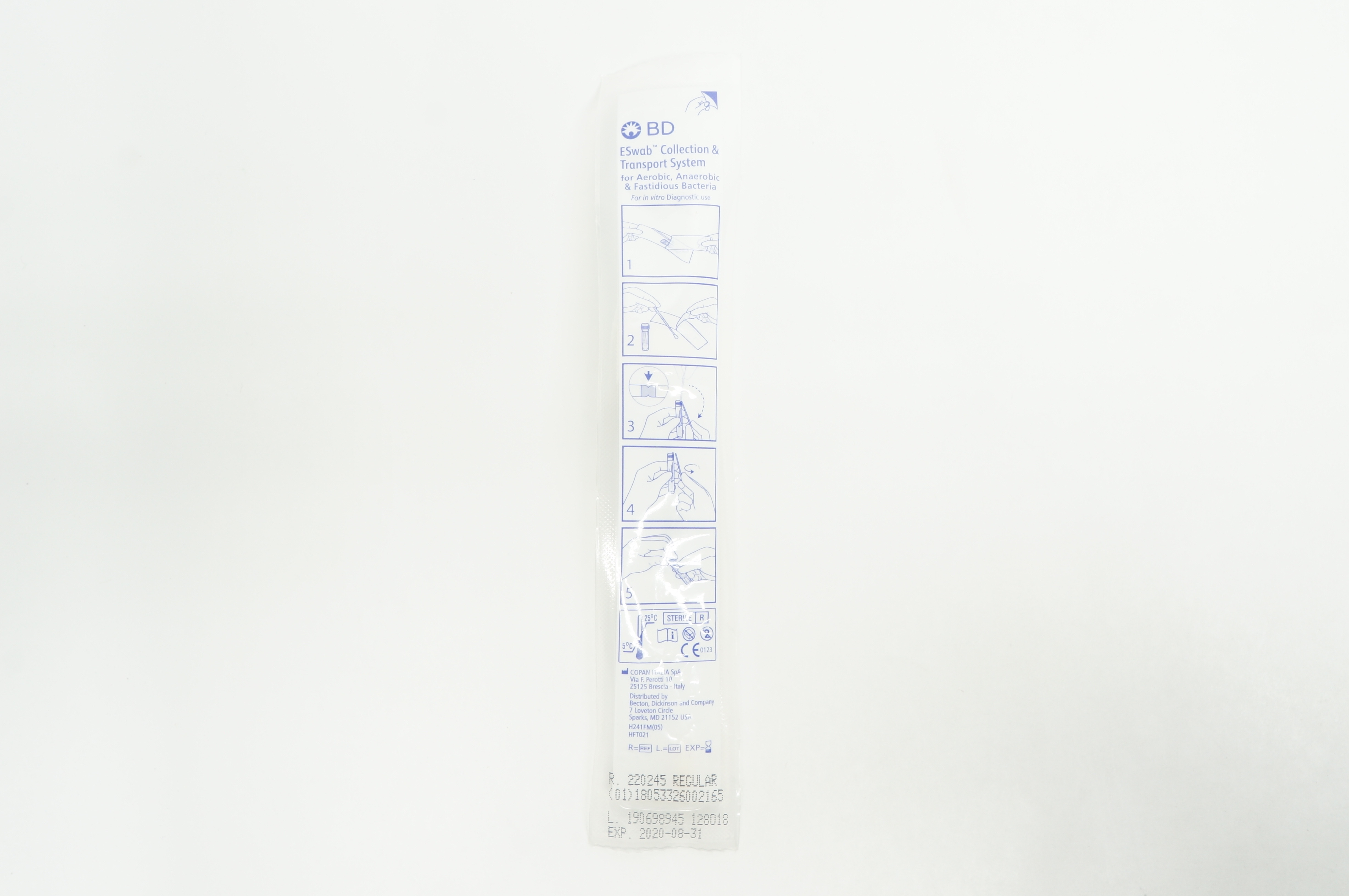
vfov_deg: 35.4
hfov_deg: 51.3
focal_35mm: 38
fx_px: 1404
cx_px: 674
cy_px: 448
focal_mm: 25
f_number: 9
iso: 400
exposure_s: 1/15
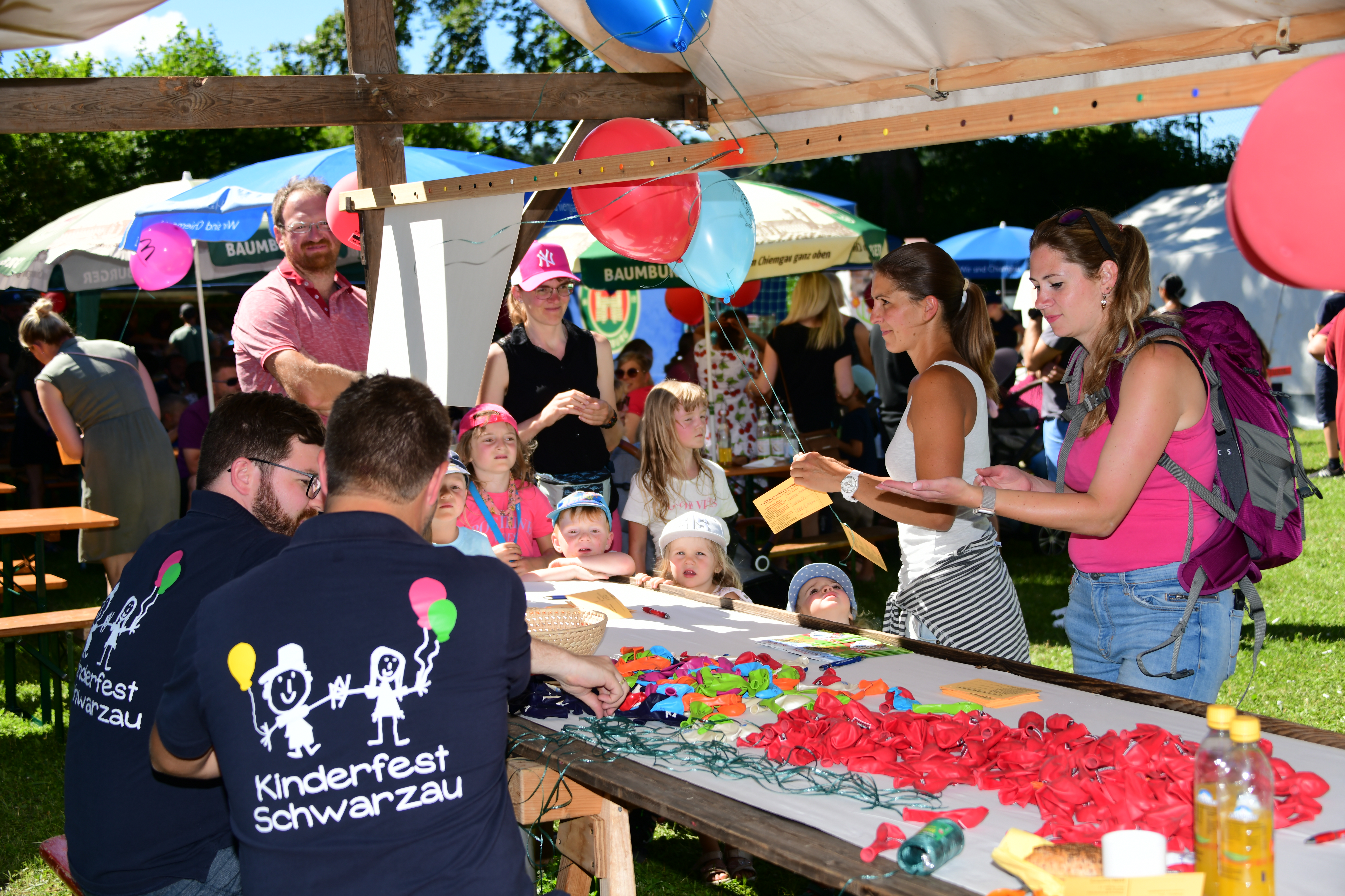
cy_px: 448
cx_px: 672
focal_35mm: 48
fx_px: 1793
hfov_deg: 41.1
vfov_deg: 28.1
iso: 64
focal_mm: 48
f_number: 4.2
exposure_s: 1/250
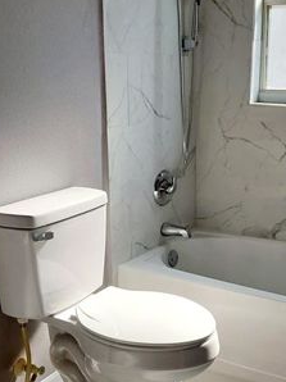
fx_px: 552
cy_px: 192
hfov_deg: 28.5
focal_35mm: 50
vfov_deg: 38.2
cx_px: 224
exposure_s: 1/769
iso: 50
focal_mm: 2.91
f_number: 1.9
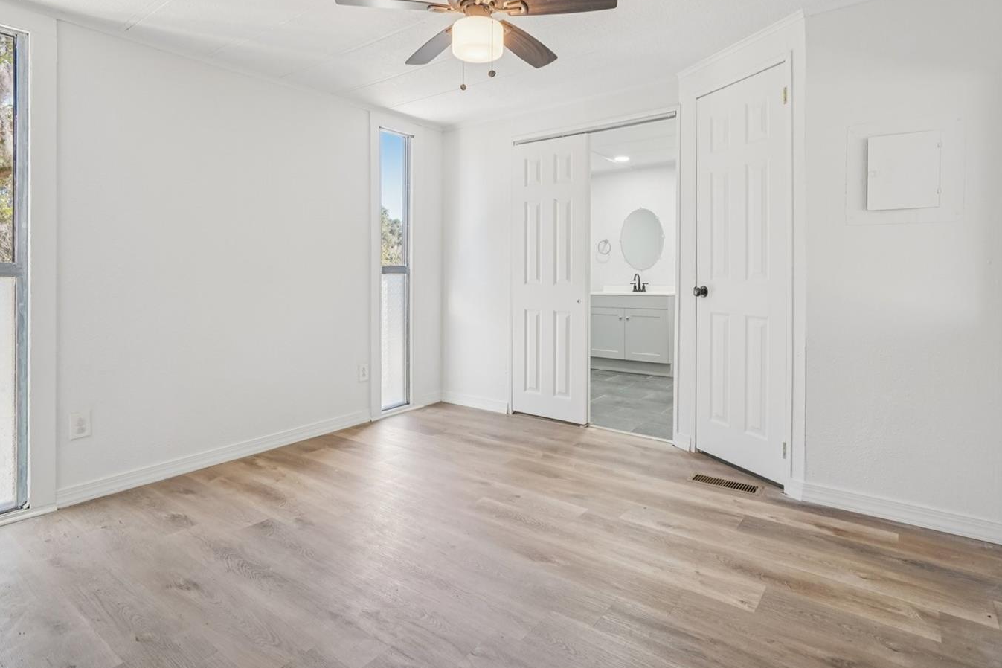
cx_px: 499
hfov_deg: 86.9
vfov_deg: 64.1
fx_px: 529
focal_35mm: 19
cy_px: 278
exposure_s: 1/20
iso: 400
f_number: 8
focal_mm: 16
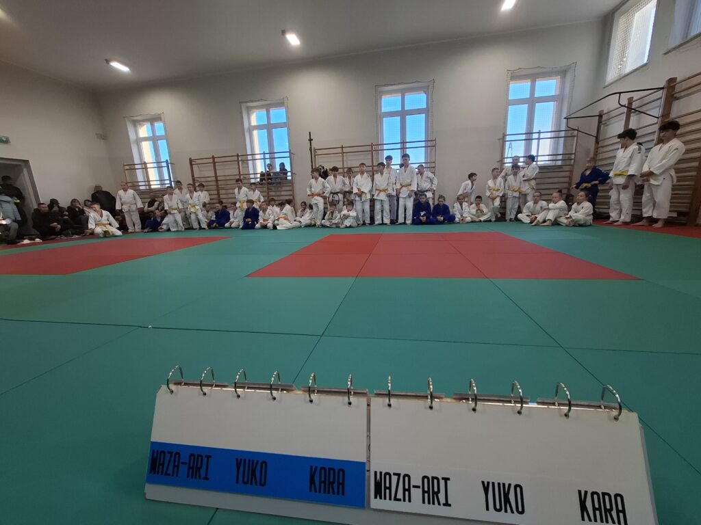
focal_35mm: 13
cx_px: 350
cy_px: 262
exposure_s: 1/120
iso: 40
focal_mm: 1.74
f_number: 2.2
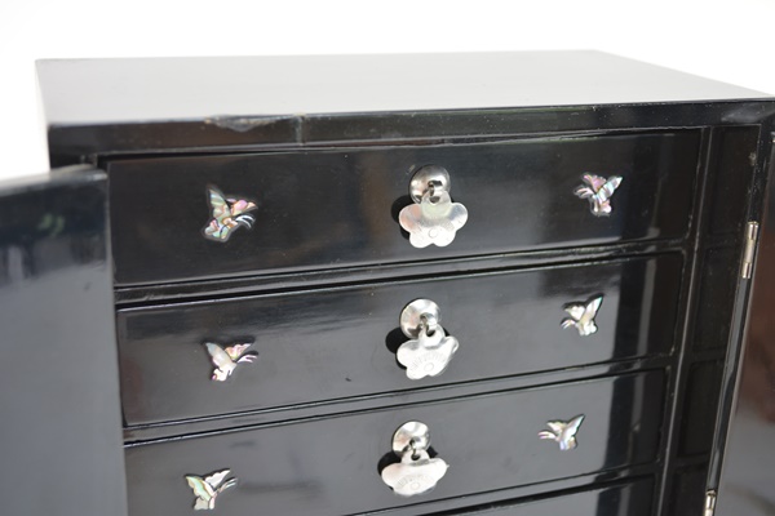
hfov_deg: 41.1
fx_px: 1033
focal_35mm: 48
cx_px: 388
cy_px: 258
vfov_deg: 28.1
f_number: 4.8
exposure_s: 1/60
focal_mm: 32
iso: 400
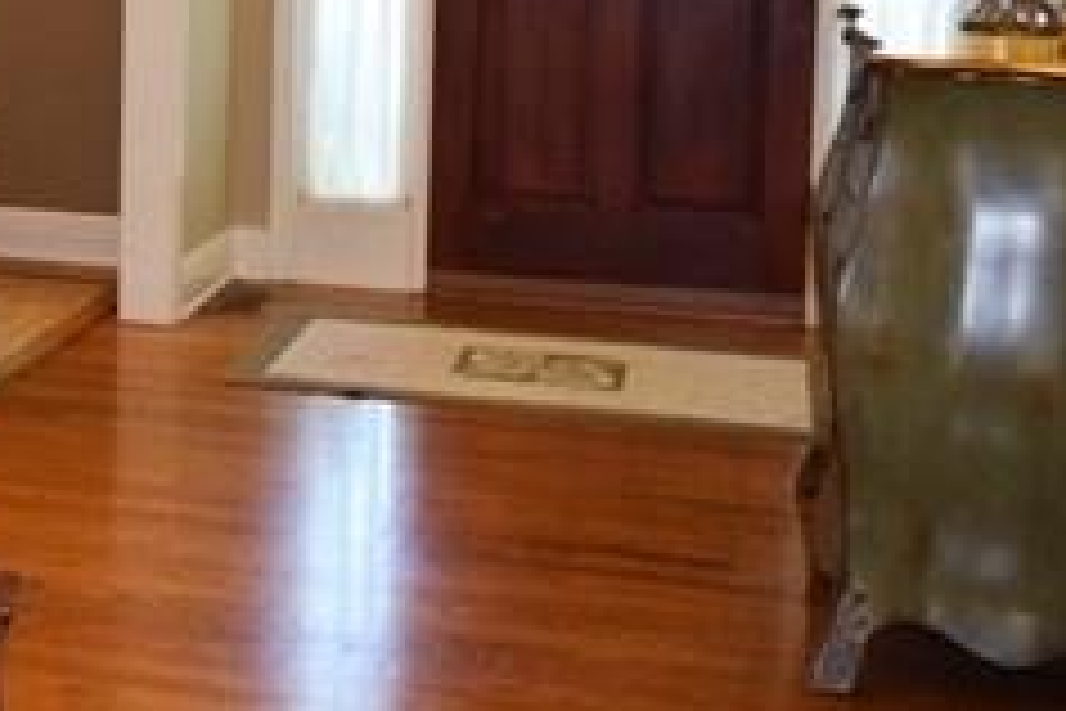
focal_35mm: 73
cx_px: -207
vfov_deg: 18.1
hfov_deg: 25.0
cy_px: -52
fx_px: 2161
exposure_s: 1/80
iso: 800
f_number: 4.5
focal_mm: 18
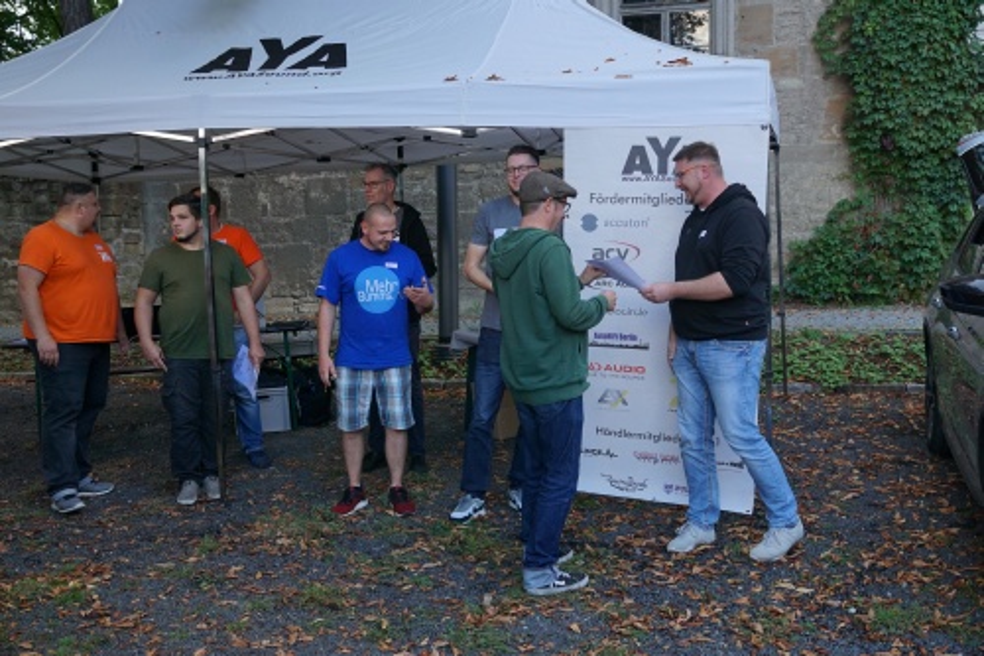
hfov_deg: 53.1
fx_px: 984
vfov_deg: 36.8
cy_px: 328
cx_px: 492
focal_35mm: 36
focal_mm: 24
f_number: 4
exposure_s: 1/160
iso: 320
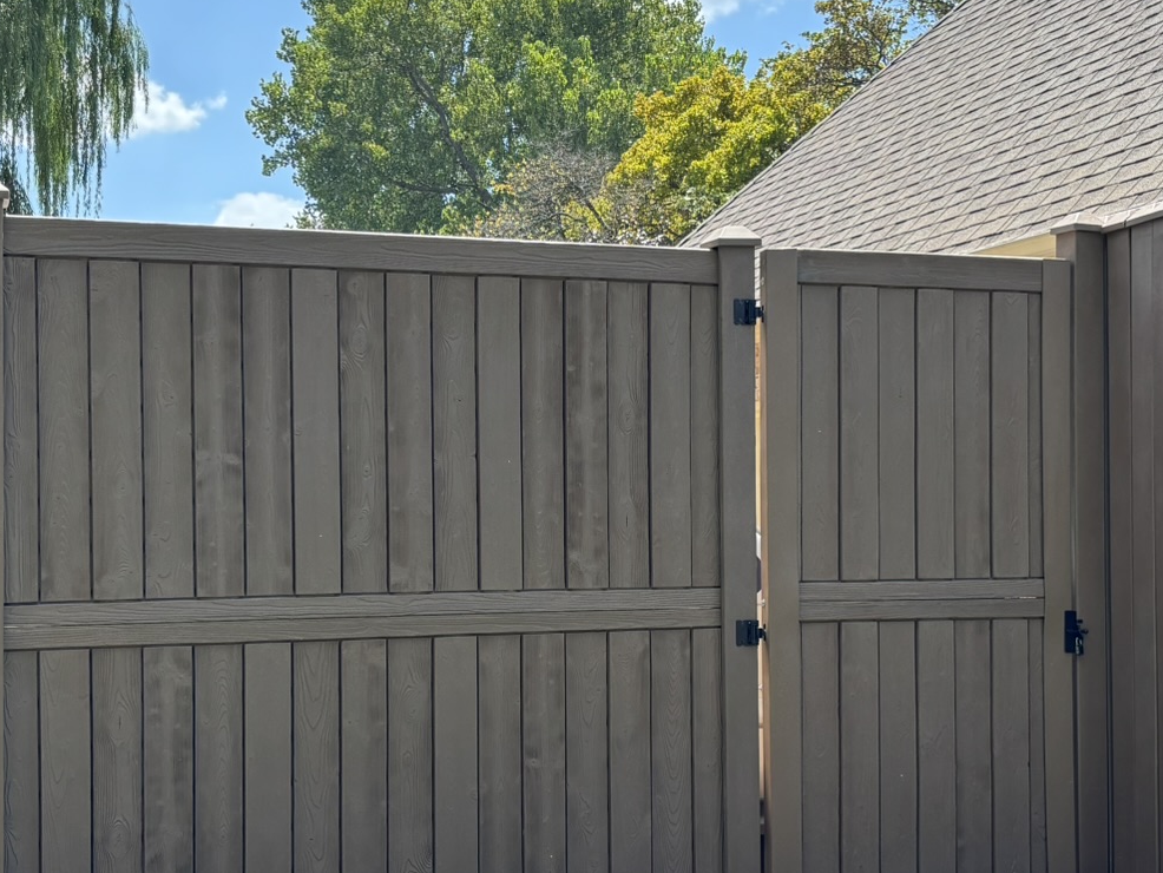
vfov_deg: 27.0
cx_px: 589
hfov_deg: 35.5
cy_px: 512
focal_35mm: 54
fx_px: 1815
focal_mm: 5.96
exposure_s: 1/988
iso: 50
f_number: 1.6
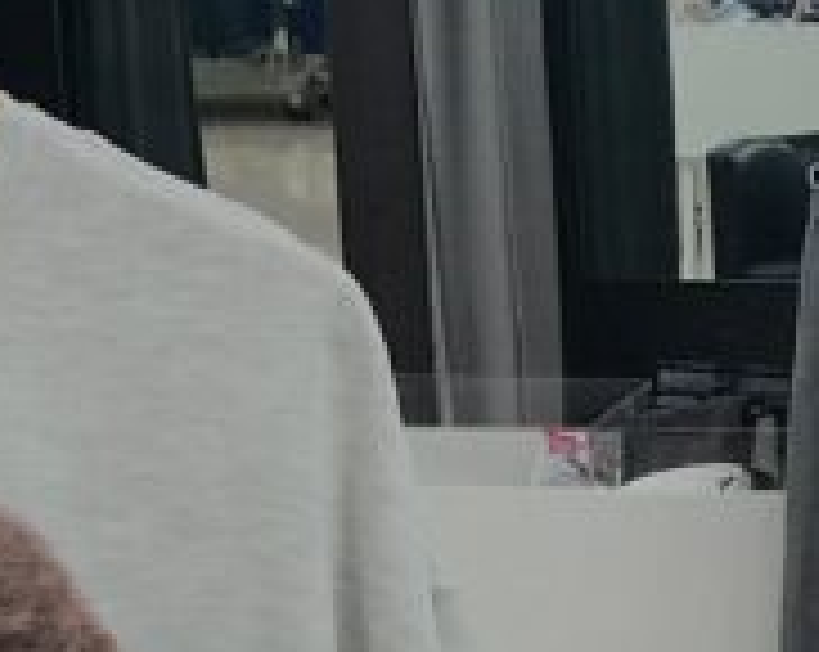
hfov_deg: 9.7
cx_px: 1197
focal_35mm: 193
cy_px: 1862
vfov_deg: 7.2
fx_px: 4671
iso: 559
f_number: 1.8
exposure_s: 1/120
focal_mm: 4.27
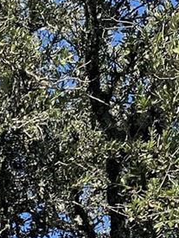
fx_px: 997
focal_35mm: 145
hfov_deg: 9.4
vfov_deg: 10.9
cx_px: -207
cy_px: 626
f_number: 1.6
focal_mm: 5.1
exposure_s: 1/4348
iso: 32
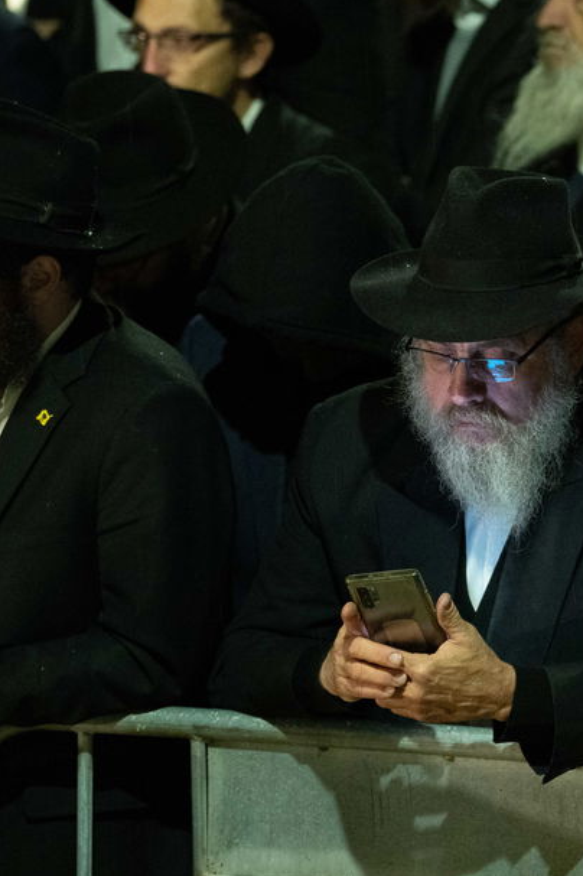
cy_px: 458
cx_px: 916
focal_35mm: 270
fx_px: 6566
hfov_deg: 5.0
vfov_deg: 7.6
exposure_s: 1/100
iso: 1600
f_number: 2.8
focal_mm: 117
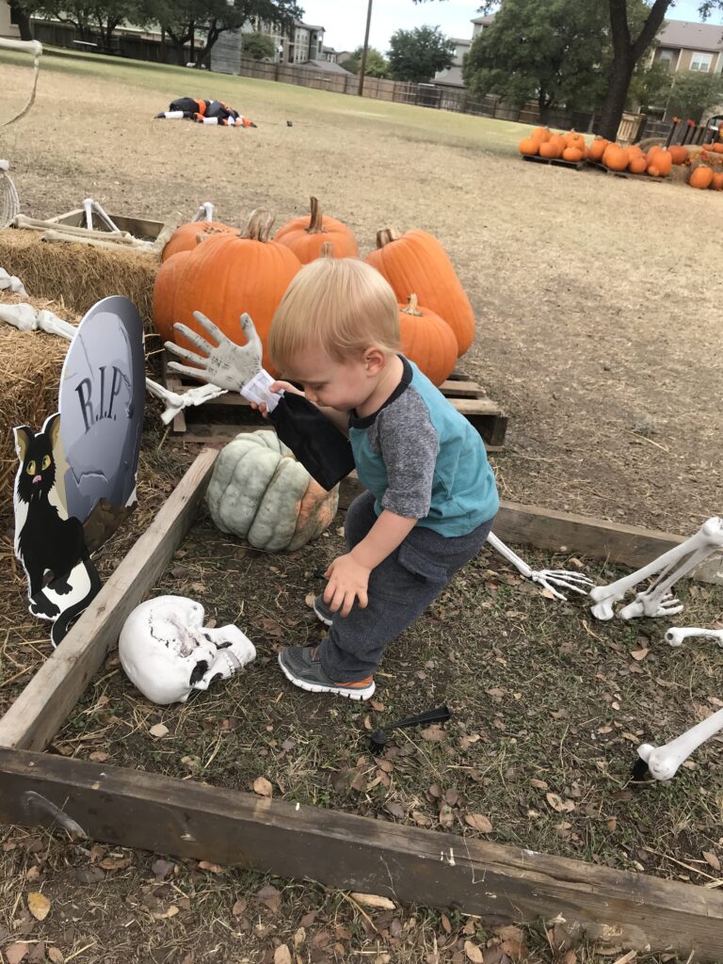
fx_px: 780
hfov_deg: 49.7
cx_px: 362
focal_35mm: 28
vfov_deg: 63.4
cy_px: 482
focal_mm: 3.99
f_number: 1.8
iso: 20
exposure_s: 1/785
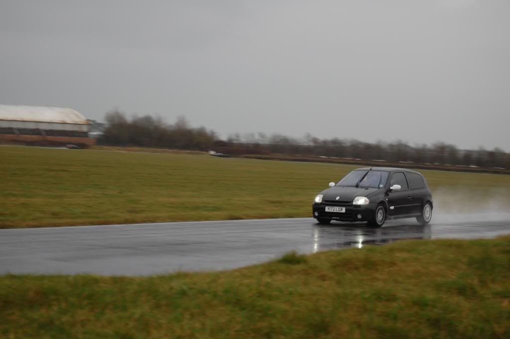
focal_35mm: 82
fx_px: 1168
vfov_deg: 16.5
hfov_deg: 24.6
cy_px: 170
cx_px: 255
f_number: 5.6
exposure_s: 1/125
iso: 220
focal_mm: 55
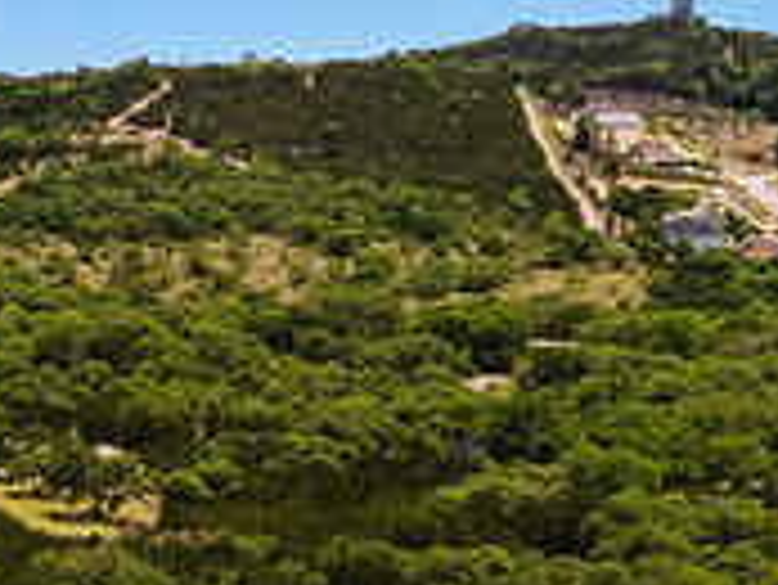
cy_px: 1616
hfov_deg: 13.9
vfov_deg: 8.9
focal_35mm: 142
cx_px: 364
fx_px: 3194
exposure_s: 1/80
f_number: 2.8
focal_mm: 4.5
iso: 100
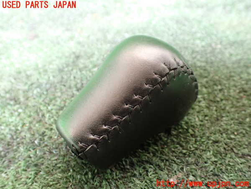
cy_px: 94
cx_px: 126
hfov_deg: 60.0
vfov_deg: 46.8
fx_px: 218
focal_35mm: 30
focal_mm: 5.4
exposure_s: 1/60
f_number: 2.3
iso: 800
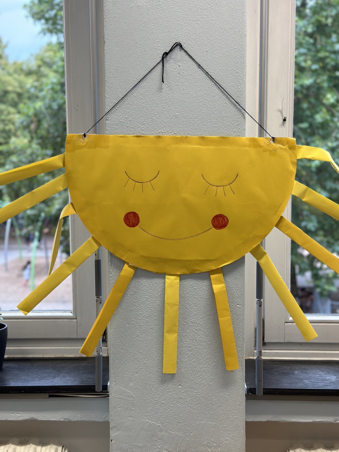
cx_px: 170
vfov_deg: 39.7
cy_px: 226
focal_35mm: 48
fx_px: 627
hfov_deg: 30.3
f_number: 1.78
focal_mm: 6.86
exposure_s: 1/100
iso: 64
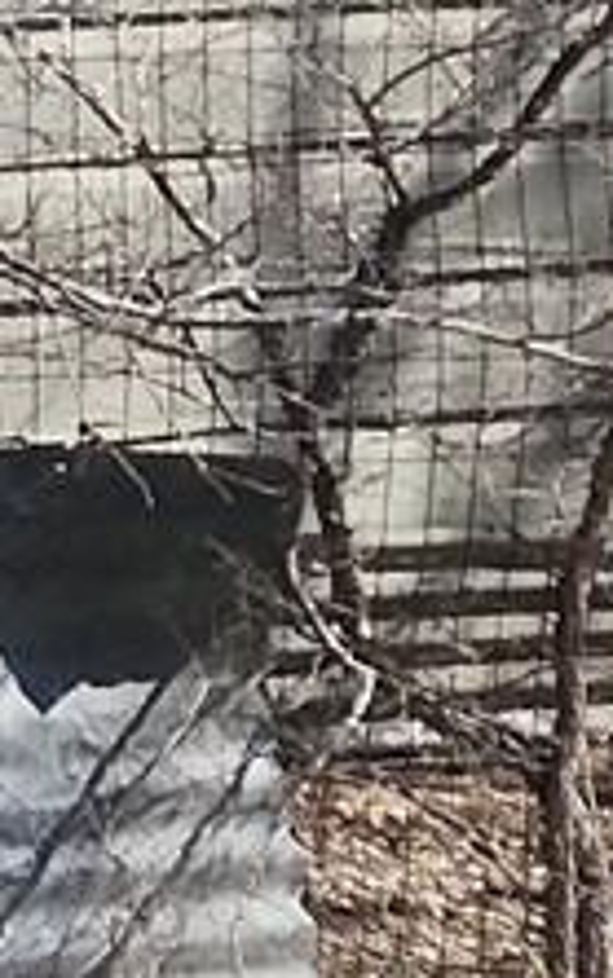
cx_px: -2717
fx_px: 6006
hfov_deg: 4.7
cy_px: -454
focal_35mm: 225
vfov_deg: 9.1
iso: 20
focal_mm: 5.4
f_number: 1.8
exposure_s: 1/986
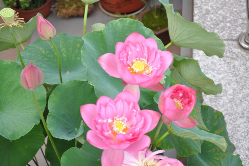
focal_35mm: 60
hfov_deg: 33.4
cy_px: 83
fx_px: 415
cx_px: 124
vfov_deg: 22.6
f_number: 5.6
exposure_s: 1/60
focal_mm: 40
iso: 640
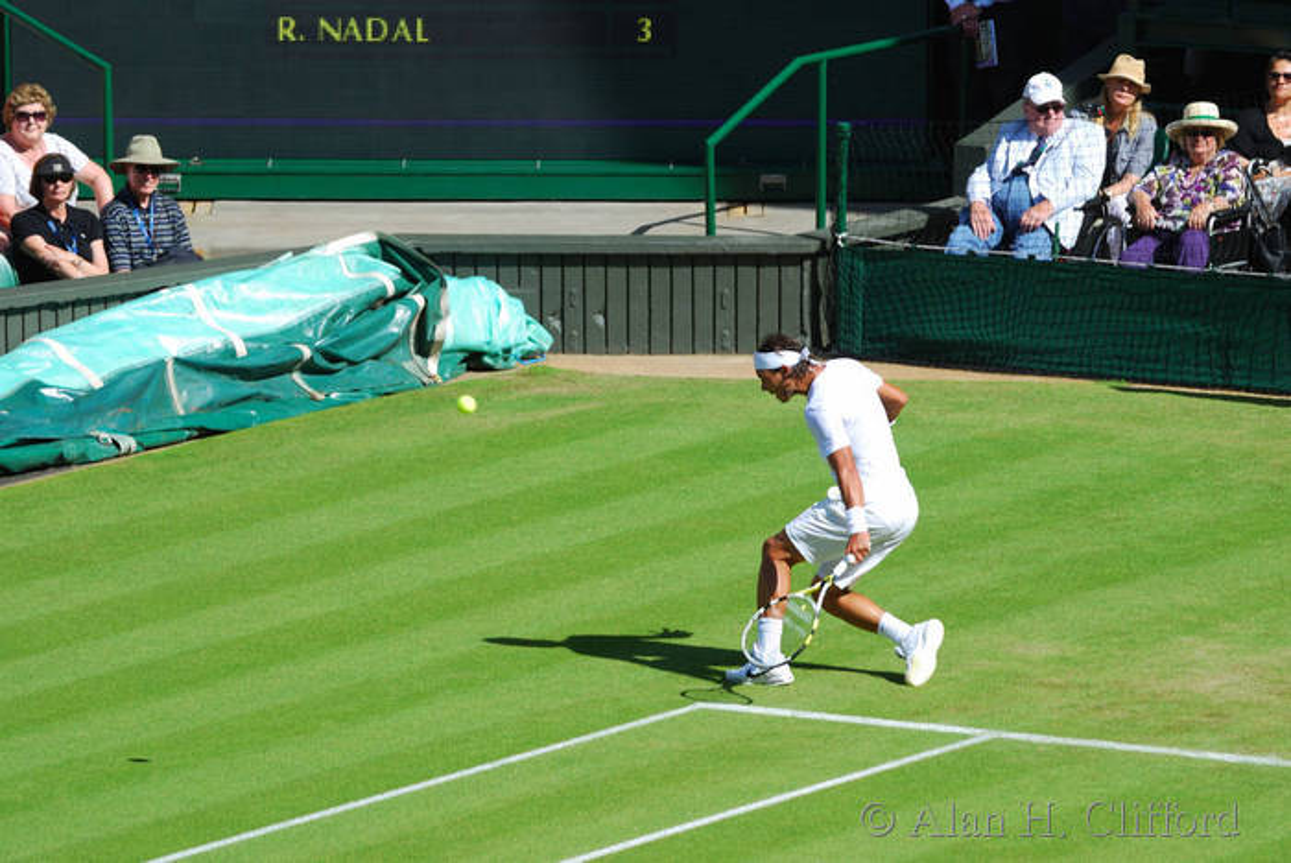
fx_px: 13997
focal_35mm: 390
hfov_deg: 5.3
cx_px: 646
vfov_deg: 3.5
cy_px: 432
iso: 110
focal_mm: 260
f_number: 5.3
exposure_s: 1/400
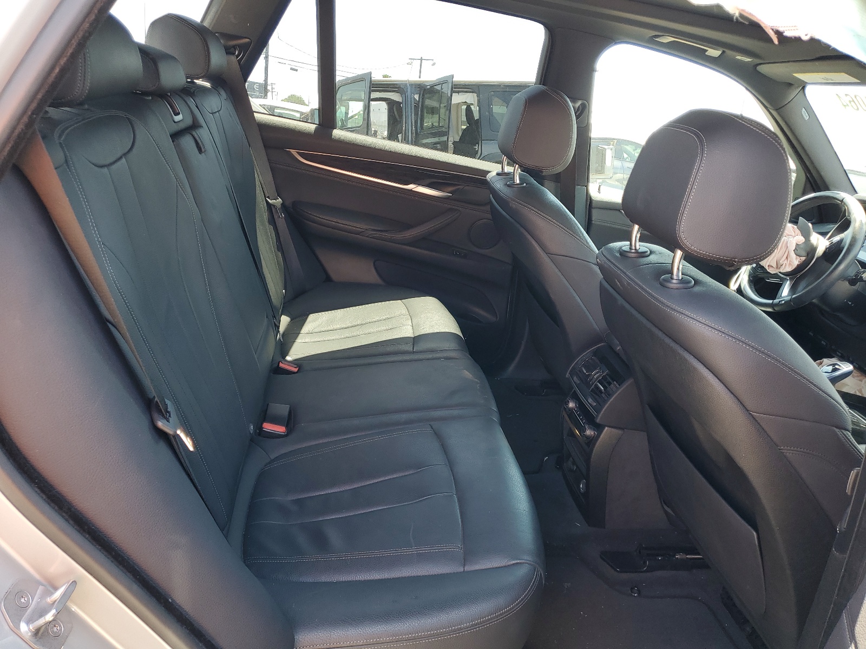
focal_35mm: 26
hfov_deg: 67.3
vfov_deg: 53.1
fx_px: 650
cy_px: 324
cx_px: 433
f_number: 1.5
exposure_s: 1/122
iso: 50
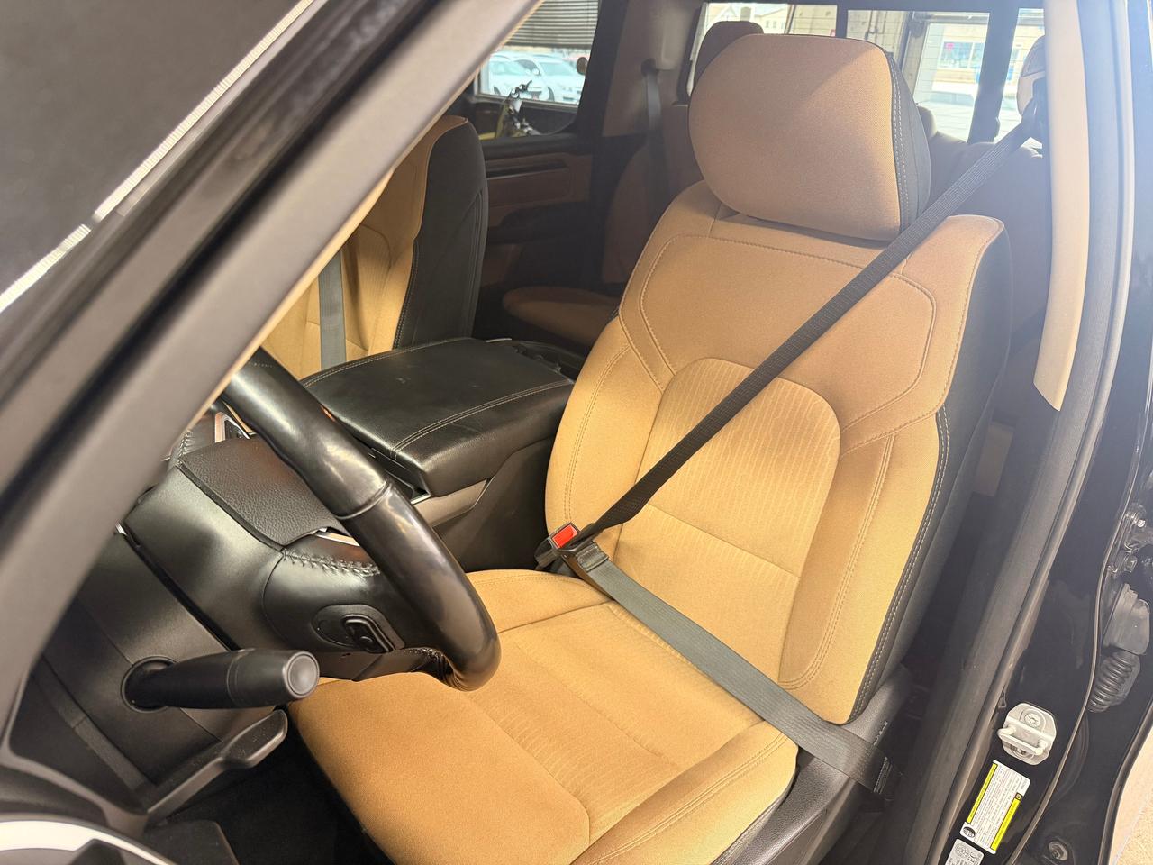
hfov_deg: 71.6
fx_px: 799
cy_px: 432
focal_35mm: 24
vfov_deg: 56.8
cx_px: 576
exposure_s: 1/60
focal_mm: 6.76
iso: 320
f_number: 1.78
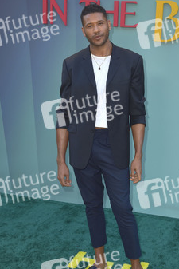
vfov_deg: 35.0
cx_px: 105
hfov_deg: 23.8
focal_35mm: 57
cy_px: 150
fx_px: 425
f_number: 6.3
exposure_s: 1/200
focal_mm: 48
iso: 320
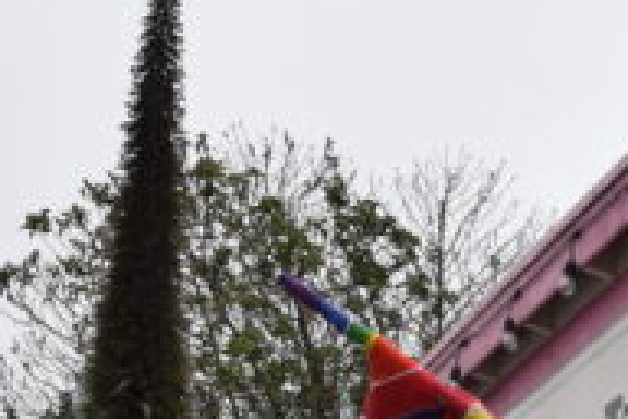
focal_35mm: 160
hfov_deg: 12.0
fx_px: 2791
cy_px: 836
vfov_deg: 8.2
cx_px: 1063
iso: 200
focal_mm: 20
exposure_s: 1/500
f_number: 11
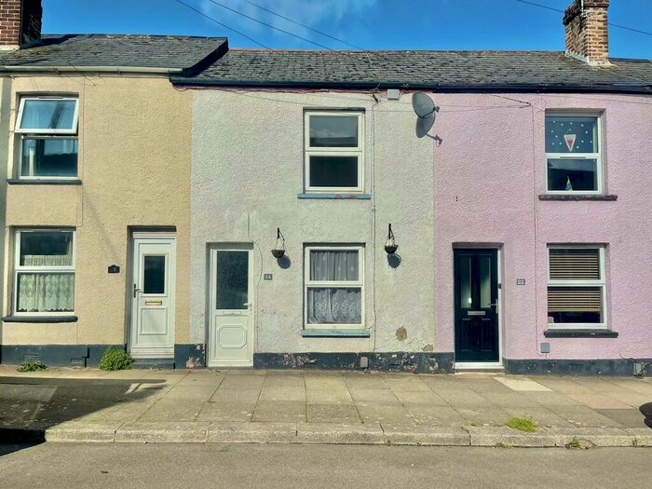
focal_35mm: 26
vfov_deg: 53.1
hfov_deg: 67.3
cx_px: 326
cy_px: 244
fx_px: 490
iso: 32
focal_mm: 5.1
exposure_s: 1/13514
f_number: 1.6
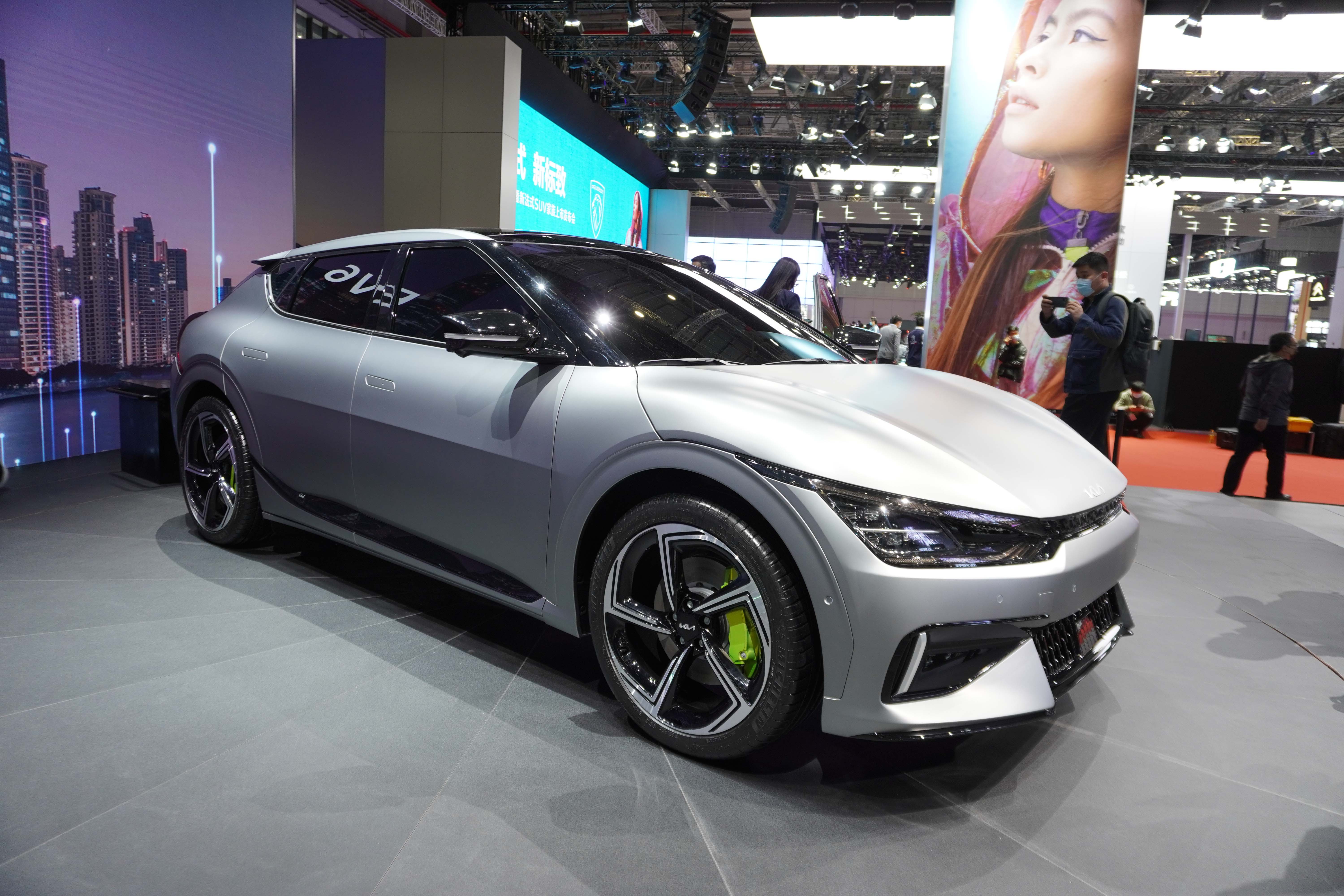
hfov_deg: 73.7
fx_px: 896
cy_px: 448
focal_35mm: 24
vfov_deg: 53.1
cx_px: 672
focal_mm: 16
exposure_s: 1/60
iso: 400
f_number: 4
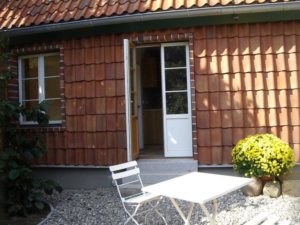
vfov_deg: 37.7
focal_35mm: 38
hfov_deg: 49.0
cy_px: 112
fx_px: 329
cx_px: 150
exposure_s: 1/125
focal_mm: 5.8
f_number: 4.8
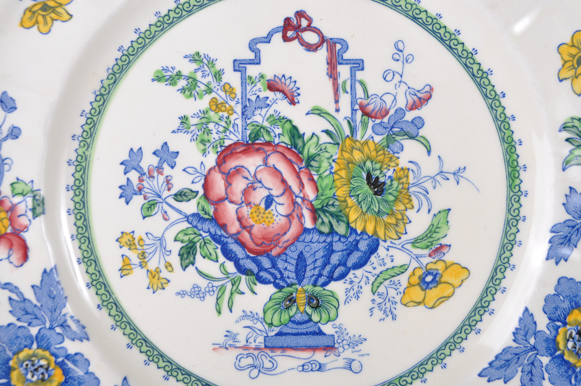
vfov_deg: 29.8
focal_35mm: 45
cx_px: 290
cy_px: 193
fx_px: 725
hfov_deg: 43.7
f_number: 8
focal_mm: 30
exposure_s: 1/125
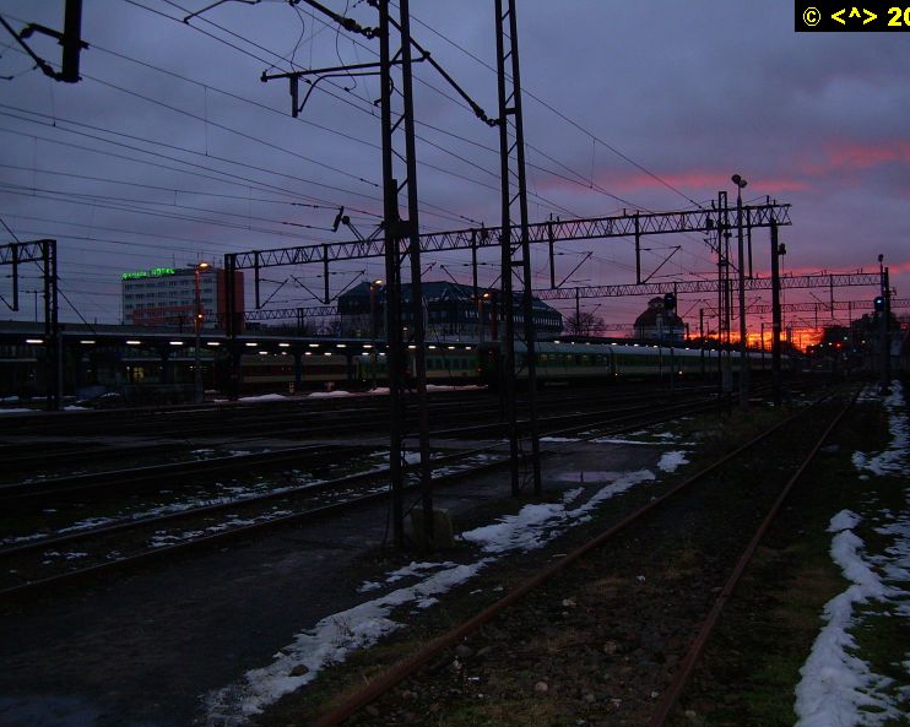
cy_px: 367
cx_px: 468
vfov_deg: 37.3
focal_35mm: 40
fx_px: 1077
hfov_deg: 45.8
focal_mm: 6.3
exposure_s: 1/60
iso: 168
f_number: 2.8
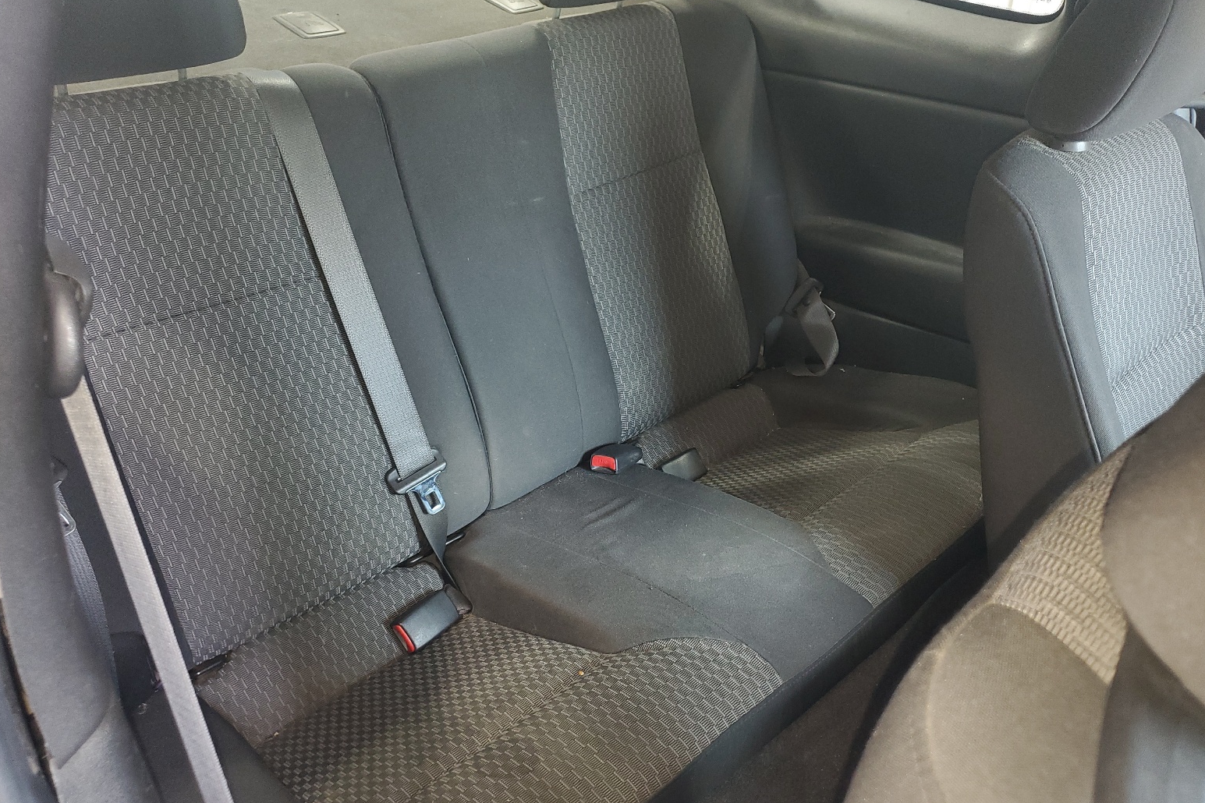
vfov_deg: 46.4
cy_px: 421
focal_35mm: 28
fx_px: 937
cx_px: 607
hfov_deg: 65.5
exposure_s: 1/30
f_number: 1.5
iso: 110
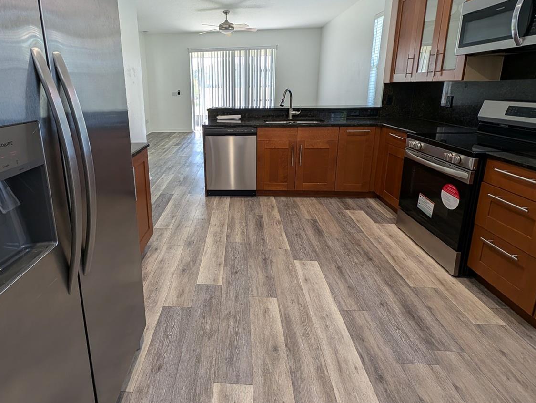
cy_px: 147
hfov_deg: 89.9
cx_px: 216
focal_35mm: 17
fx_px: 264
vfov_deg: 73.4
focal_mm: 2.23
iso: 80
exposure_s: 1/120
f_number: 1.95
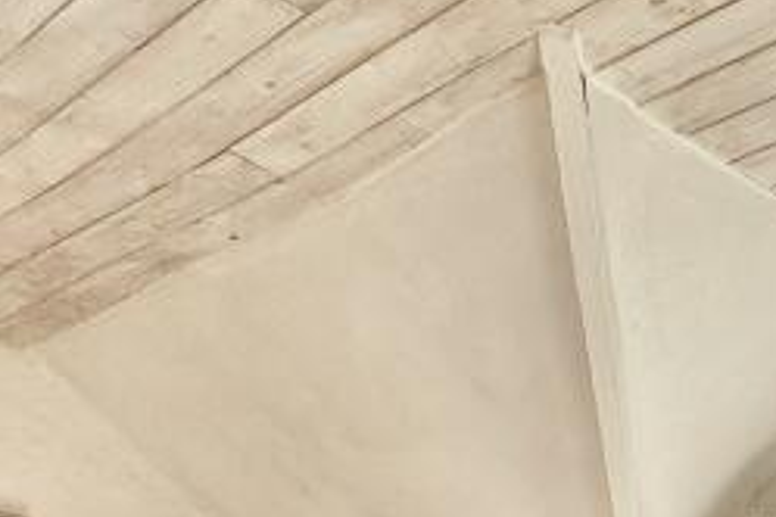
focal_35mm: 60
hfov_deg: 32.7
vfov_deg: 18.1
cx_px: 595
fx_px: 1293
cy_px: 925
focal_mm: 2.22
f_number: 2.2
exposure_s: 1/574
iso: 50
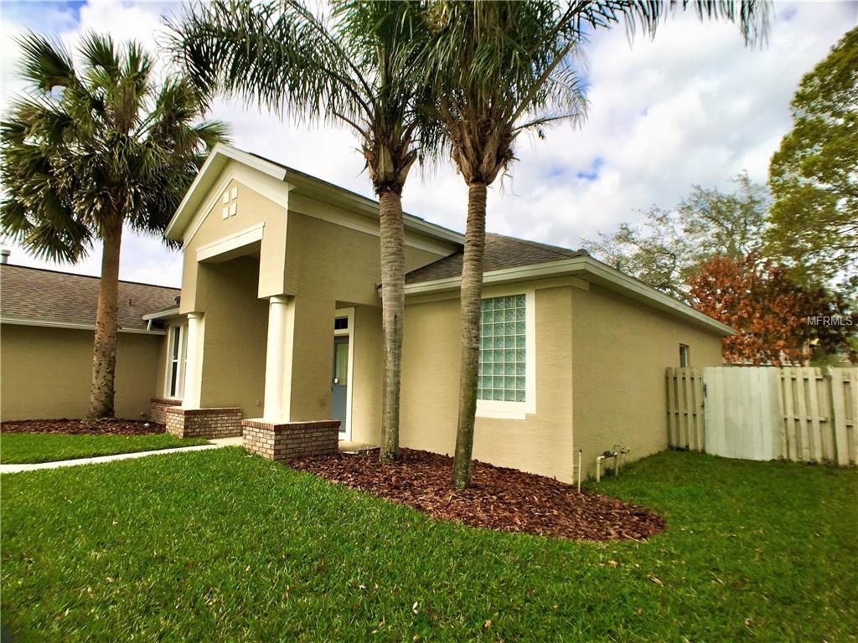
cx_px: 429
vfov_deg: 48.2
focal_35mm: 29
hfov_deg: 61.7
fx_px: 719
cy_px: 322
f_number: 2.2
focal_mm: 4.15
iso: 32
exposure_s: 1/2326
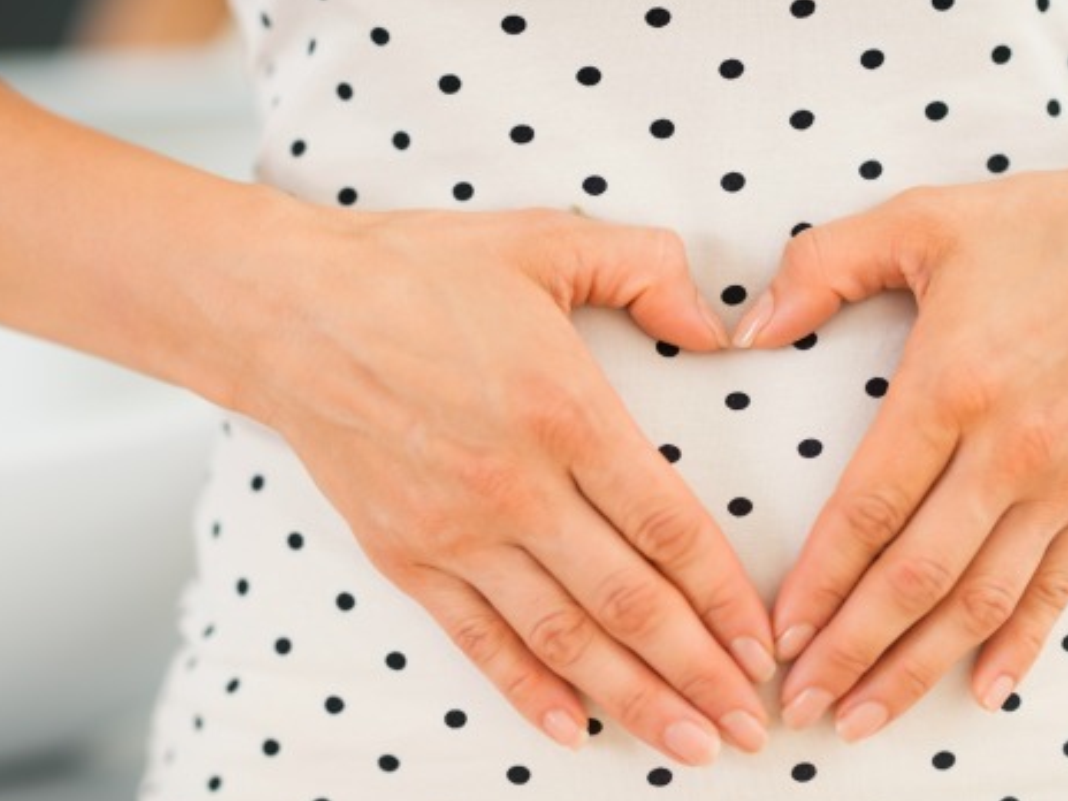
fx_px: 3641
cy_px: 459
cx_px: 497
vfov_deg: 12.6
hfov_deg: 16.7
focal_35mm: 118
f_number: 2
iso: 100
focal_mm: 85
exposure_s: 1/125
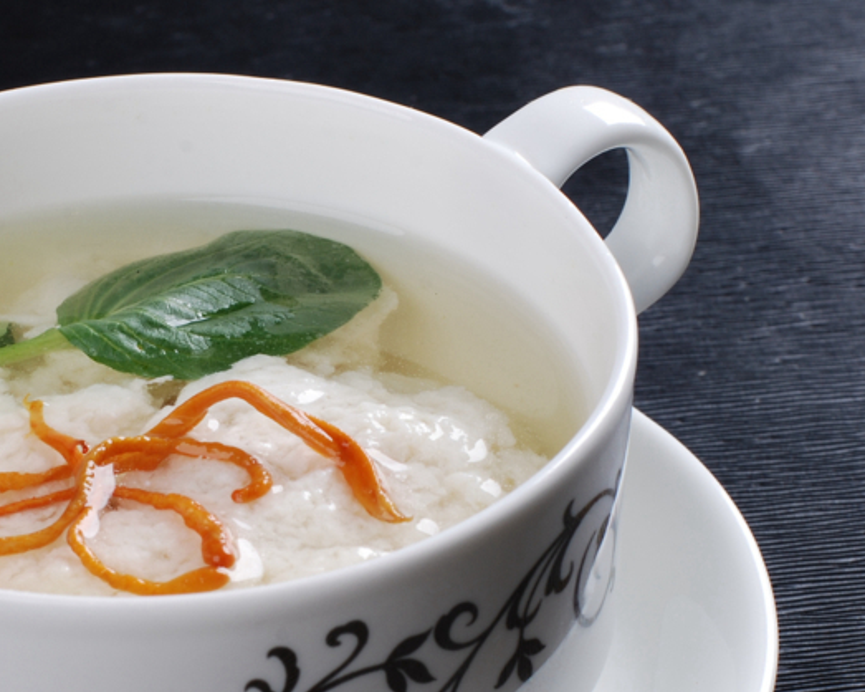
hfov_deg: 13.9
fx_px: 3532
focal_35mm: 138
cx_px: 159
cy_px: 506
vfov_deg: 11.2
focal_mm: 50
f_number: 14
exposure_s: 1/125
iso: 100
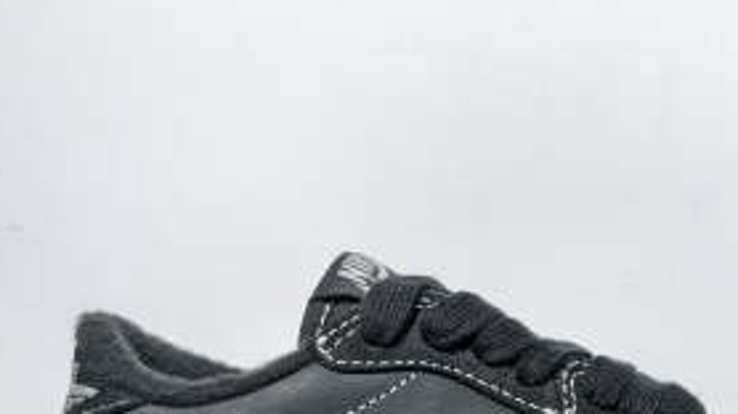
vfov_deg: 21.3
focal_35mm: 53
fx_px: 1037
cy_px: 466
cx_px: 475
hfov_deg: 38.9
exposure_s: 1/331
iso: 50
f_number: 2
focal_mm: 6.98
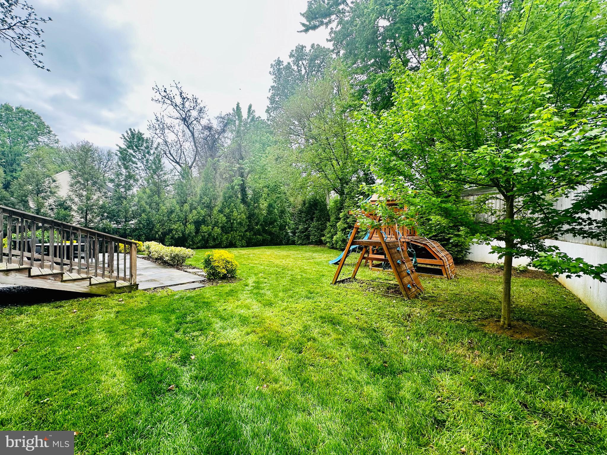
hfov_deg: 102.1
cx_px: 304
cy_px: 228
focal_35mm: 14
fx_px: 245
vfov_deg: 85.7
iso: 40
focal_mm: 2.22
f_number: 2.2
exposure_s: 1/200
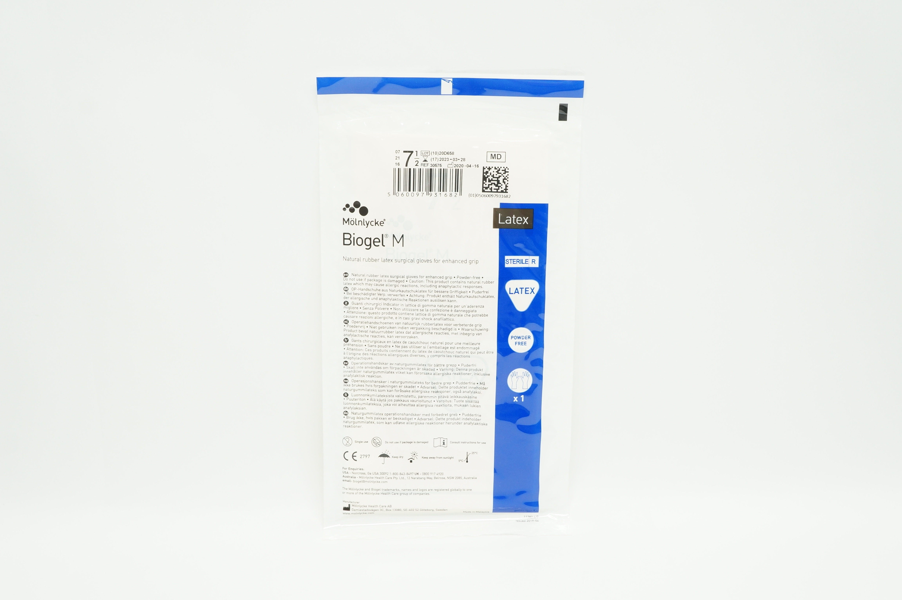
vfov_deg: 35.4
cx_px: 451
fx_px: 939
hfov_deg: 51.3
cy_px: 300
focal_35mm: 38
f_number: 8
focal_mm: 25
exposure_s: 1/30
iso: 400
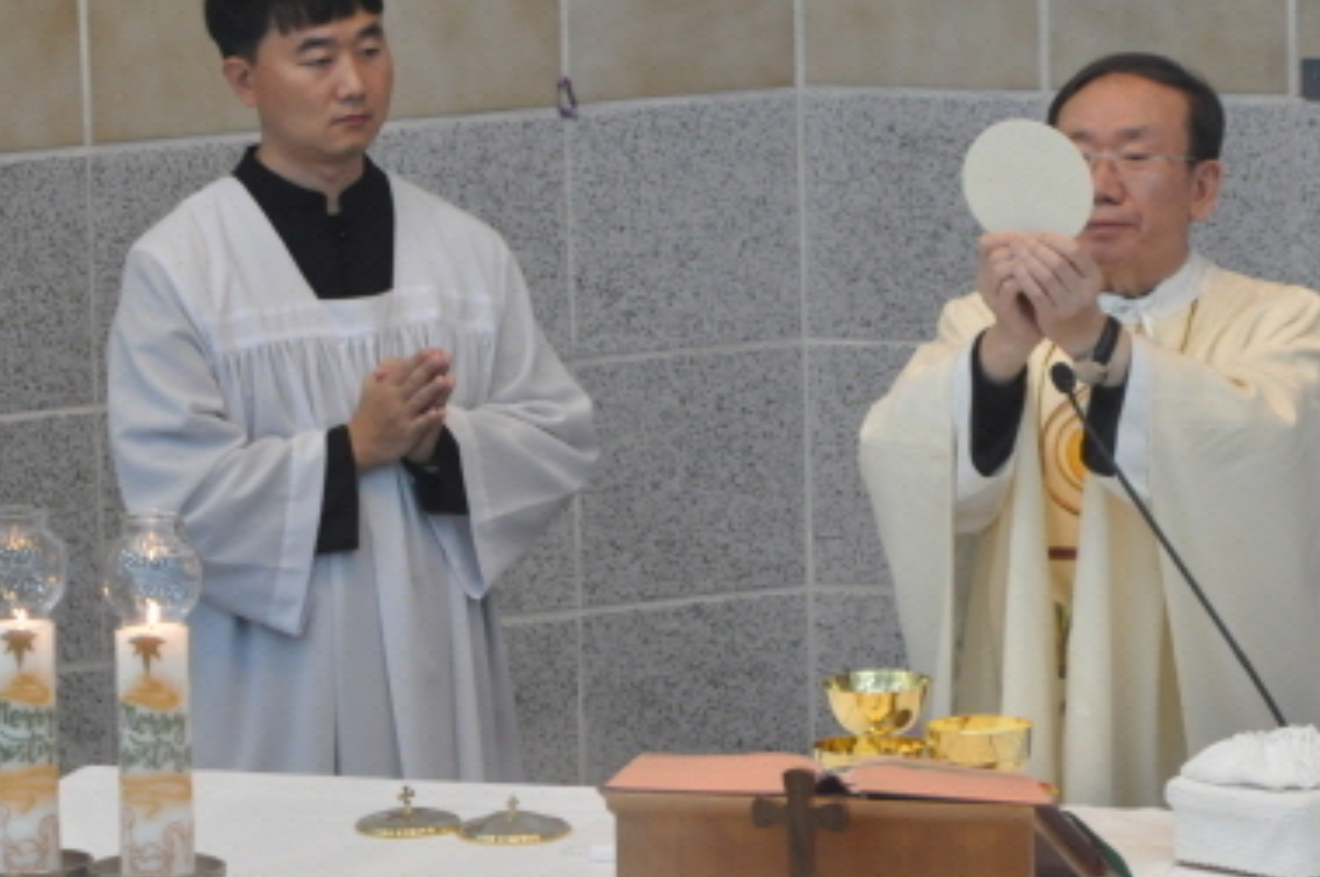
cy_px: 350
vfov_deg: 4.1
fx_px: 12164
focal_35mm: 332
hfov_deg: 6.2
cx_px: 902
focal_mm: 105
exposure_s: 1/30
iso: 800
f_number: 5.6
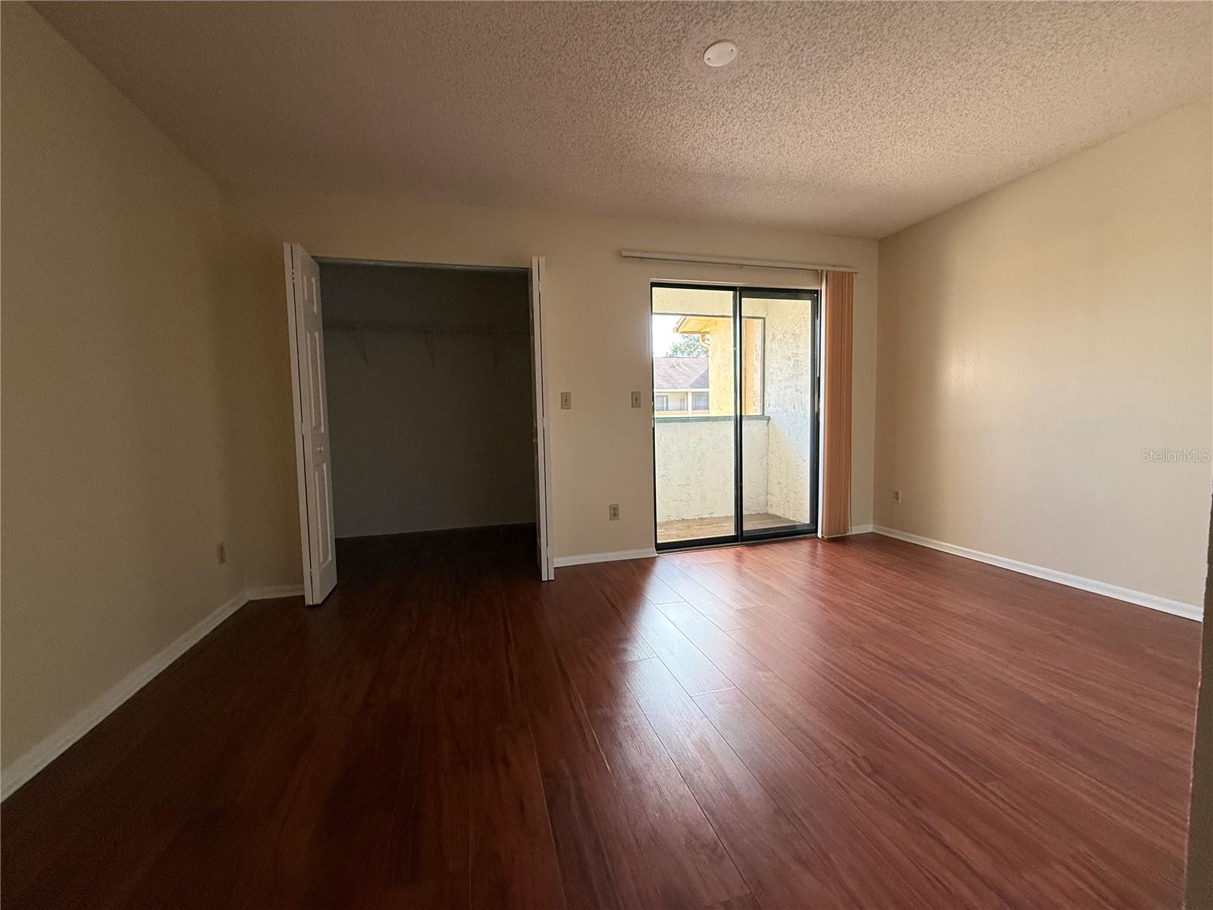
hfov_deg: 102.1
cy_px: 455
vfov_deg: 85.7
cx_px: 606
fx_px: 491
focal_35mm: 14
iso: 250
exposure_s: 1/99
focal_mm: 2.22
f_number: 2.2
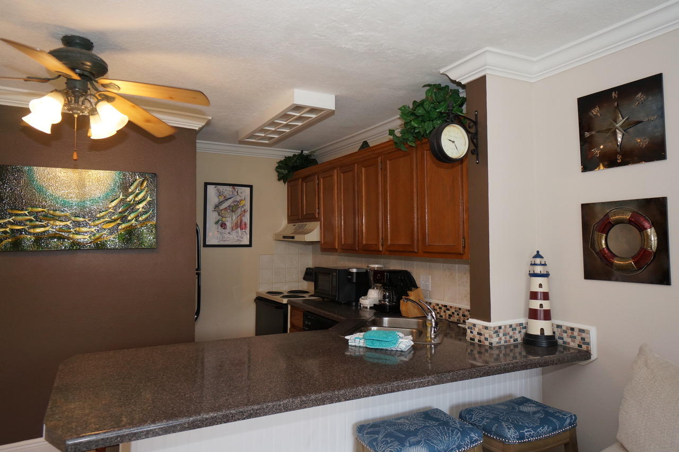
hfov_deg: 73.8
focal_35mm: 24
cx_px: 340
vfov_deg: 53.0
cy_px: 226
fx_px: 452
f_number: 4
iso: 400
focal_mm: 16
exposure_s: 1/100
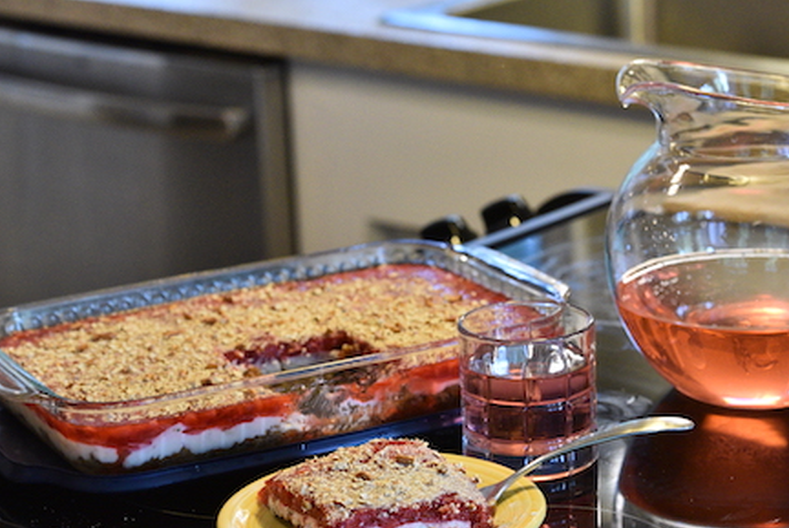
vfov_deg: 11.0
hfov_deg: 16.4
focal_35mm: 125
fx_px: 2742
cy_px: 355
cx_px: 447
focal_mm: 90
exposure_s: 1/200
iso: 4000
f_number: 5.6
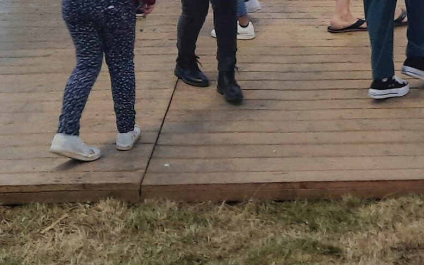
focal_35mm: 87
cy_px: -122
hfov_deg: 23.6
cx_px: 318
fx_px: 1005
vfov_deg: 14.1
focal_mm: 4.6
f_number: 2
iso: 250
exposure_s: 1/50
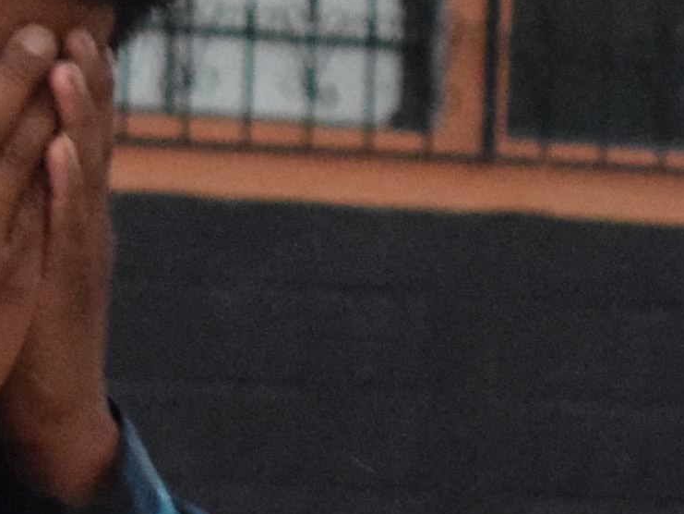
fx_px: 8081
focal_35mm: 409
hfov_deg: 4.8
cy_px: 438
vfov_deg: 3.6
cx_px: 401
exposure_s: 1/60
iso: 3600
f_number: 4.5
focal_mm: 35
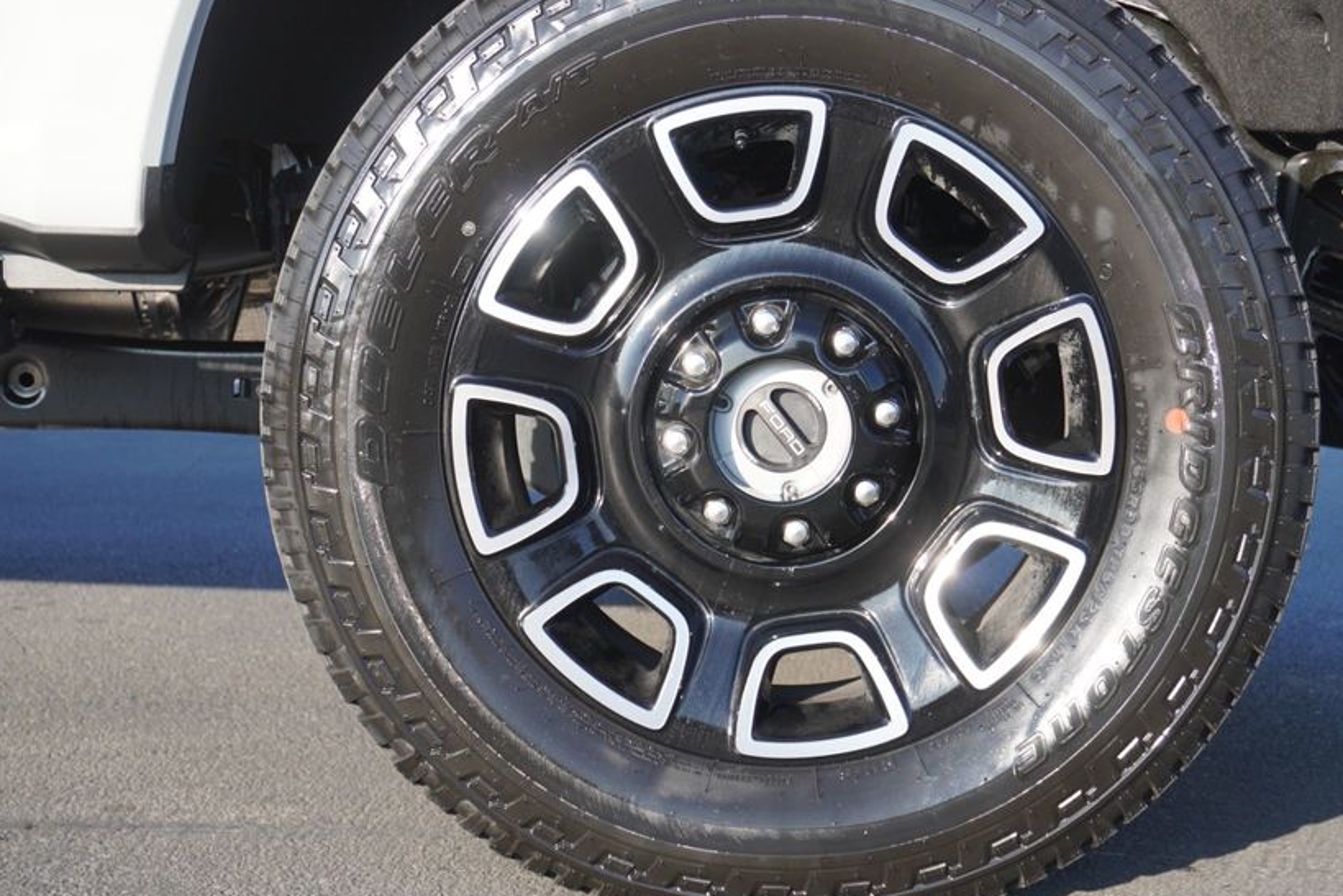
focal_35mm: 60
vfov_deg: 22.6
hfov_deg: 33.4
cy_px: 405
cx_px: 703
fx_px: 2239
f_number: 5
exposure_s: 1/160
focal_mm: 32
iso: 100
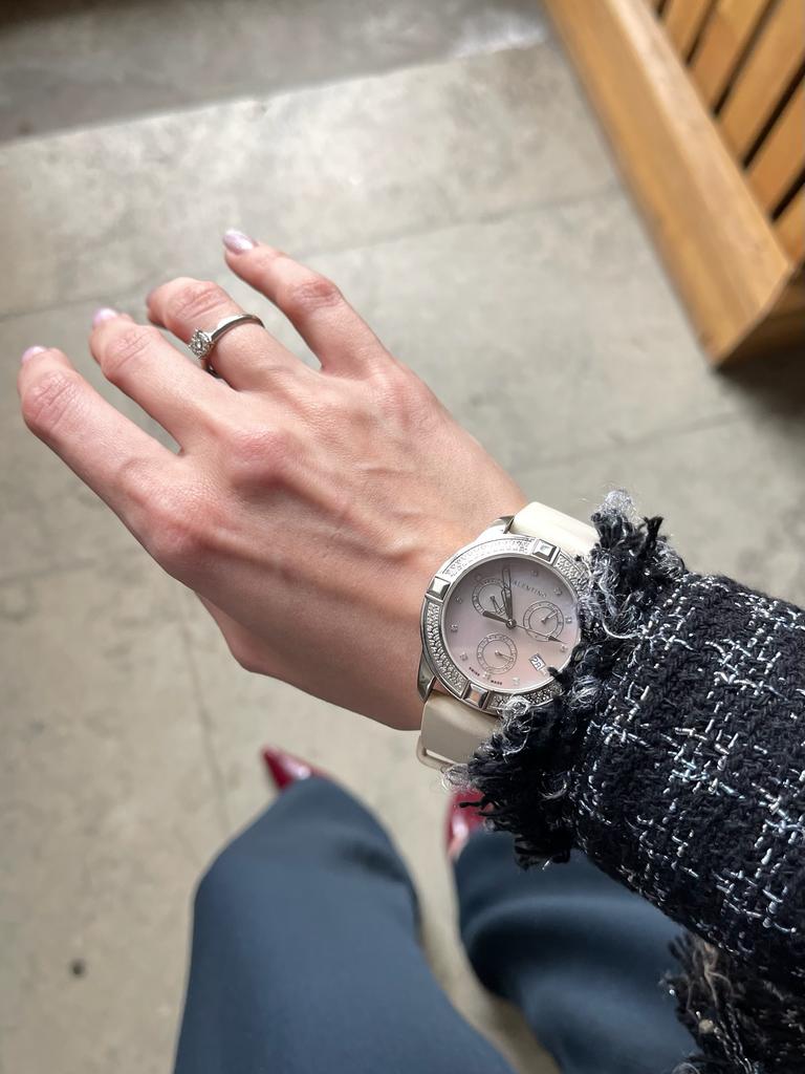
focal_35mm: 25
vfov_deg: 69.4
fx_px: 775
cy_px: 537
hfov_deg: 54.9
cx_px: 402
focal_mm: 5.1
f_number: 1.6
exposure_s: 1/121
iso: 125
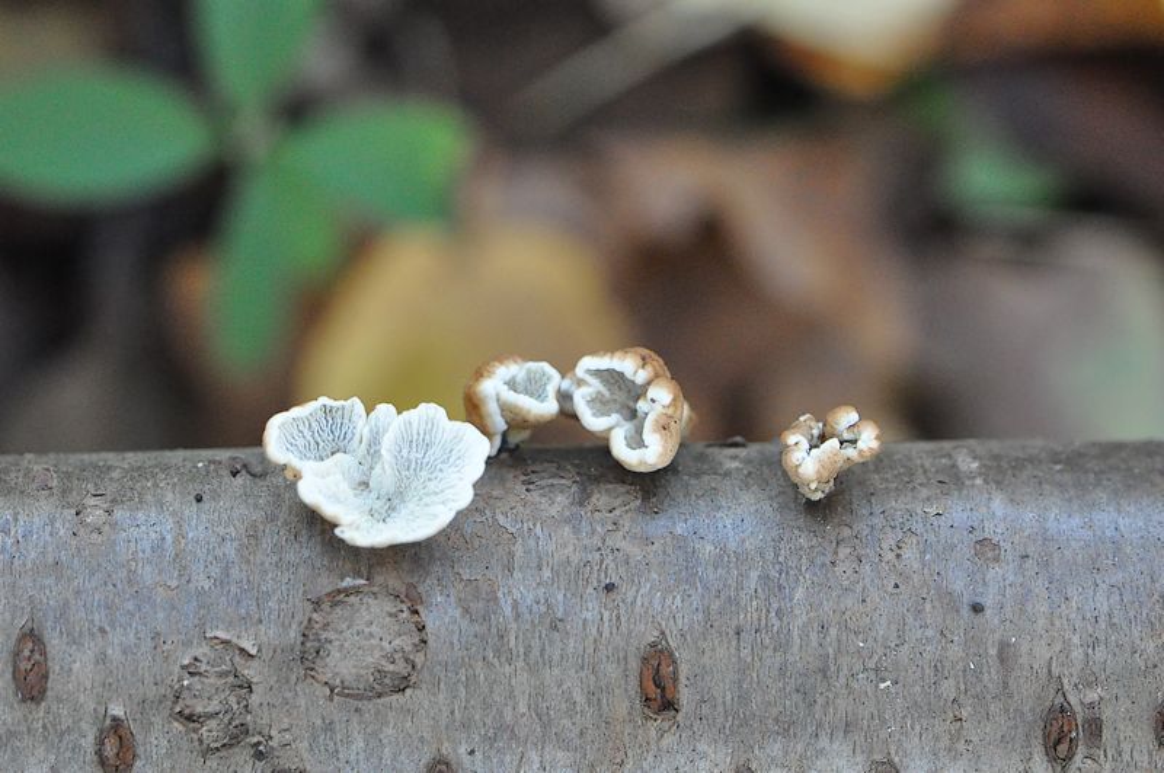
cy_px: 386
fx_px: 4117
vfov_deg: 10.7
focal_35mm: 128
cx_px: 582
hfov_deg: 16.1
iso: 3200
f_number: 7.1
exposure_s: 1/125
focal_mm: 85
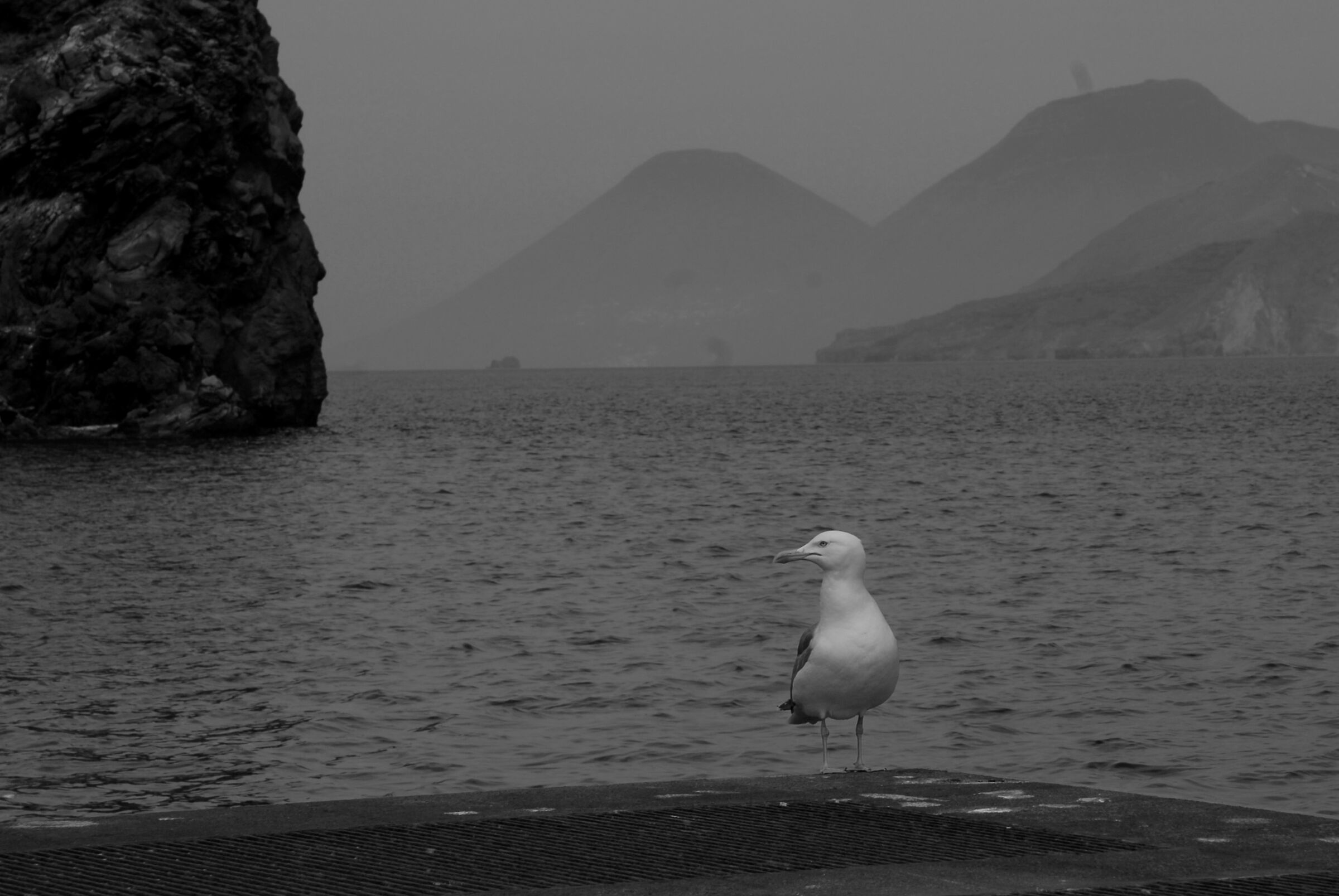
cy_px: 448
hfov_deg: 19.4
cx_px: 670
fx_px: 3910
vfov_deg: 13.1
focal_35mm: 105
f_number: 13
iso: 100
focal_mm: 70
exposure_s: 1/250
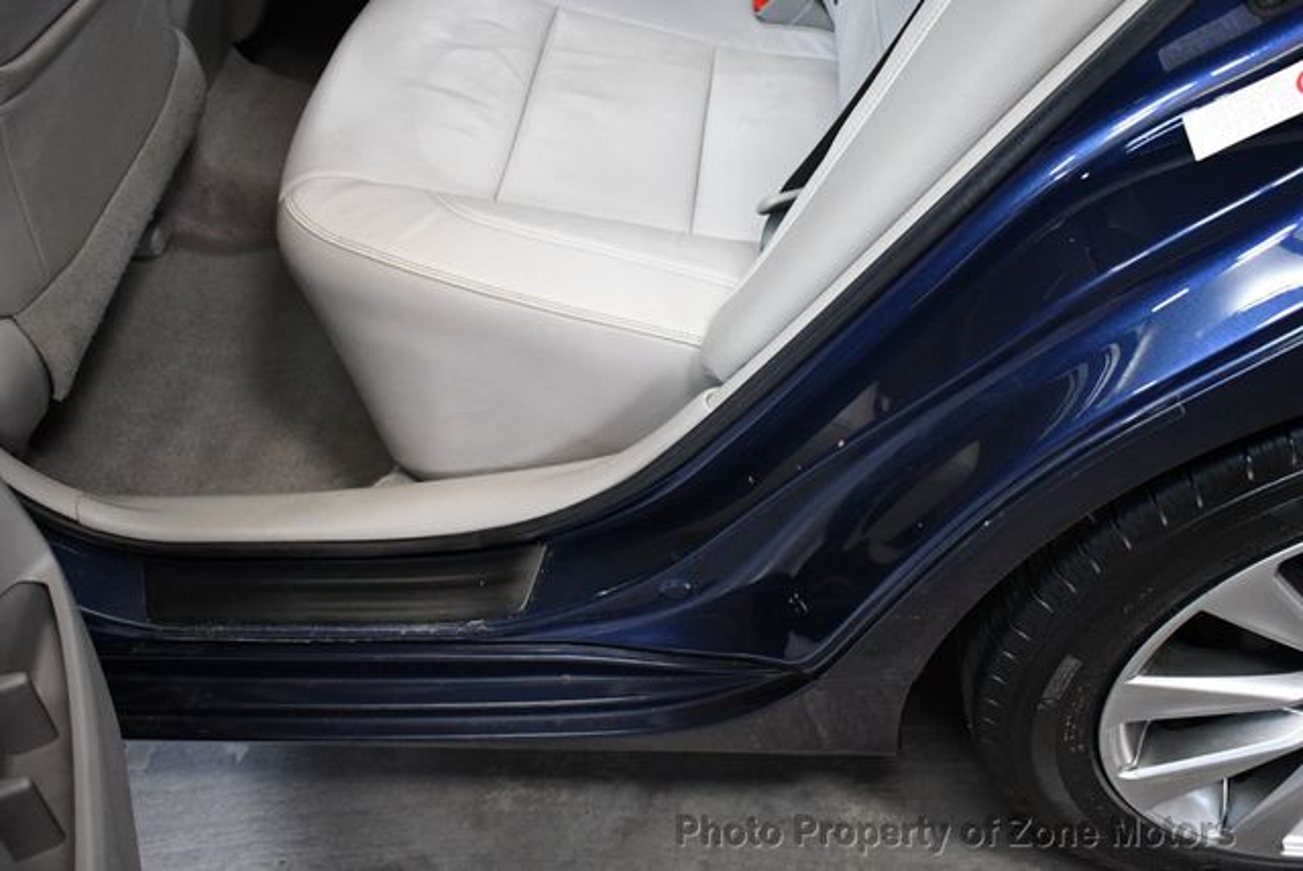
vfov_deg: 36.9
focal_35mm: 36
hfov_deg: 53.1
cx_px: 652
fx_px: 1304
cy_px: 436
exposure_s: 1/125
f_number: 3.5
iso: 1800
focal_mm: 18
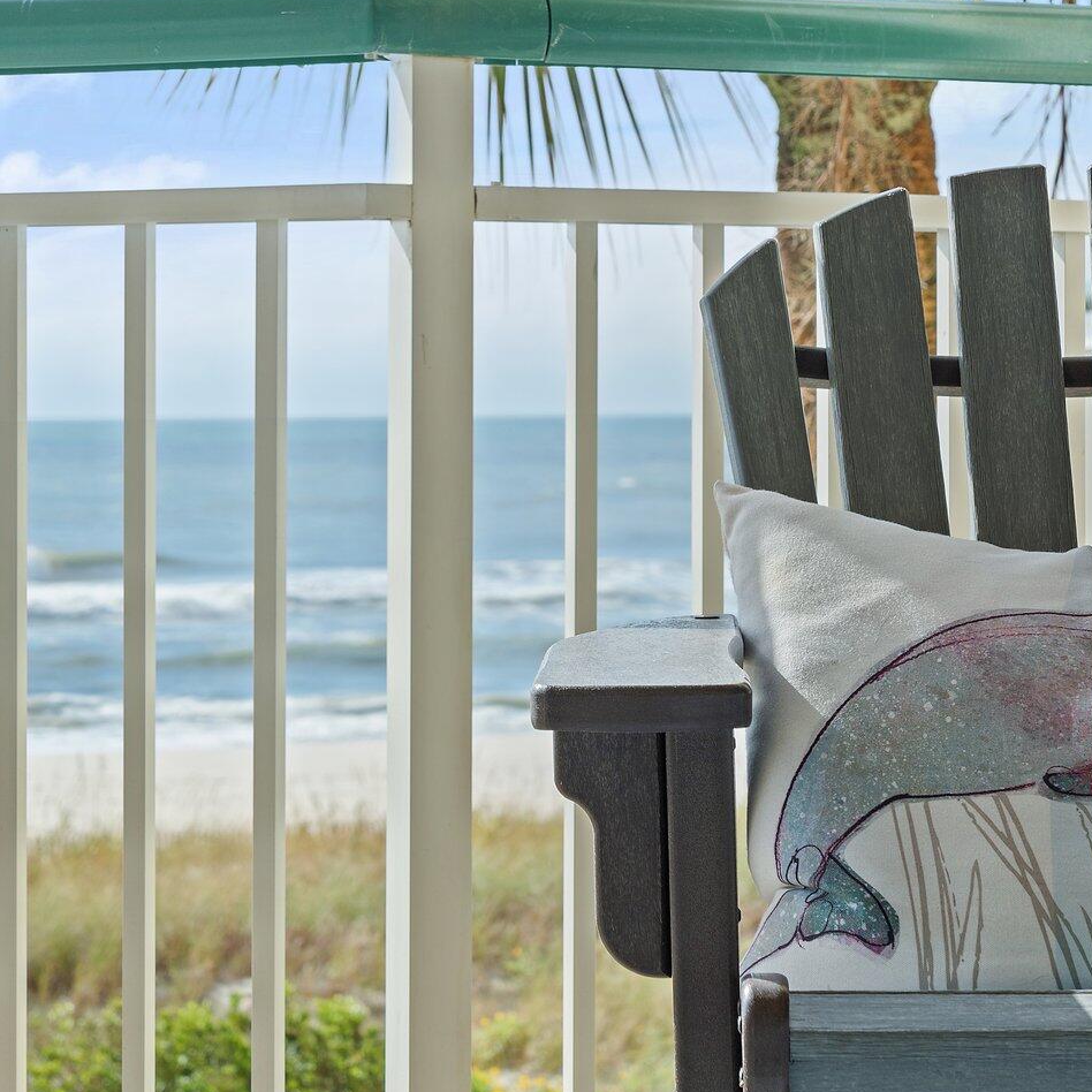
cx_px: 386
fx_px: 4004
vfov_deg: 15.5
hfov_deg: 15.5
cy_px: 410
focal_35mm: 112
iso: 500
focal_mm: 61.1
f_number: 9
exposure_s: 1/400
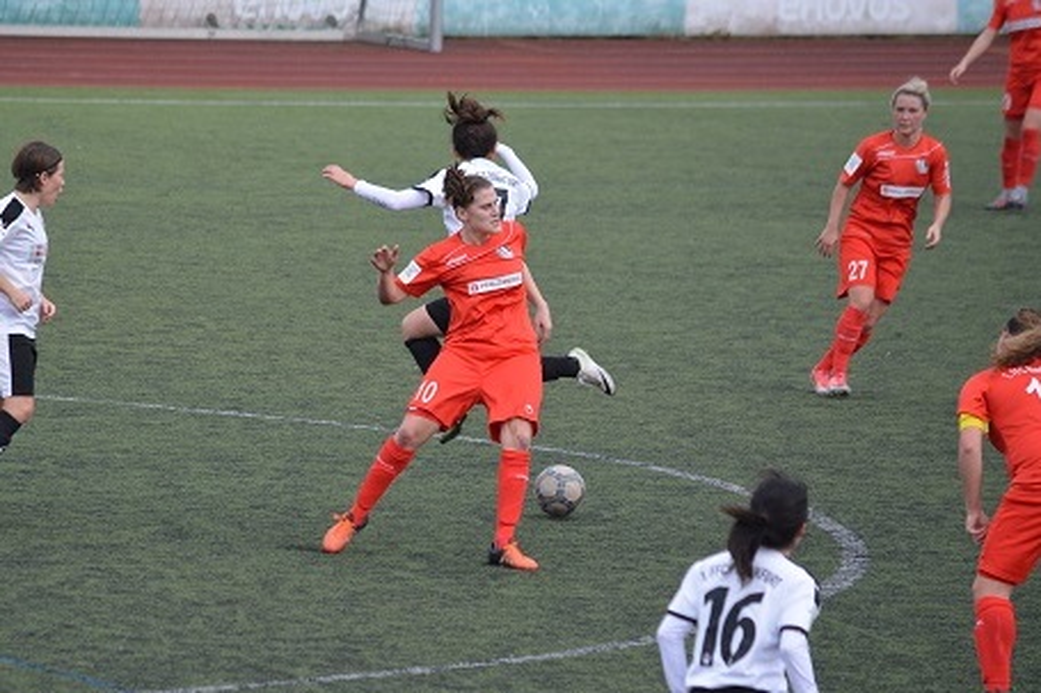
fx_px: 9105
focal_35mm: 315
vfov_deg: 4.4
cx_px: 520
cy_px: 346
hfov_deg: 6.5
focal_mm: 210
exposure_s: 1/1000
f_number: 5.3
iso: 640
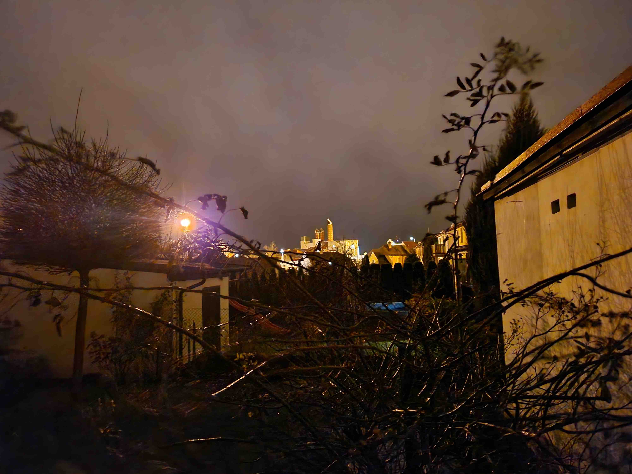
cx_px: 316
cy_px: 237
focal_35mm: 23
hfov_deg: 73.9
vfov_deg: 58.9
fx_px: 420
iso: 3200
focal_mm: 5.4
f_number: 1.8
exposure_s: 1/10
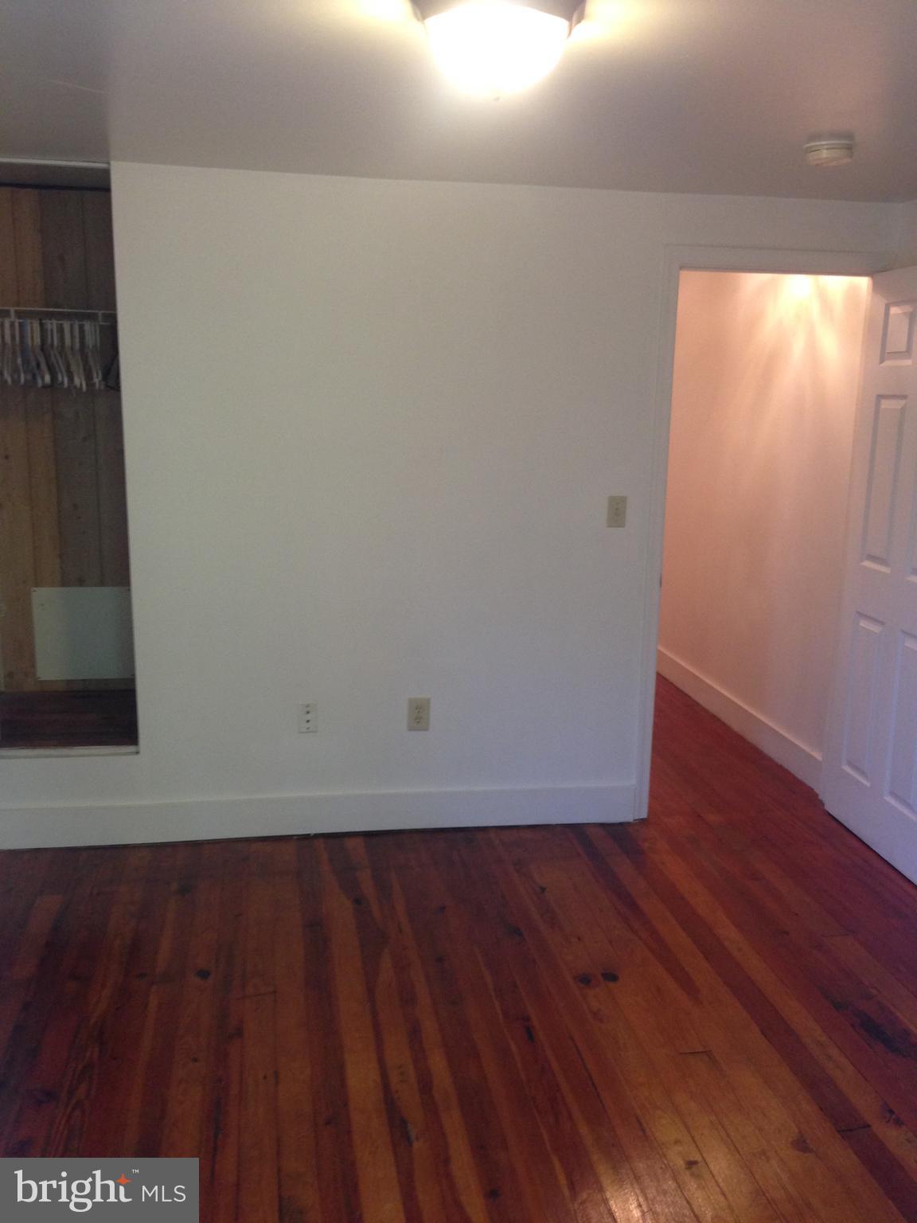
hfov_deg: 42.9
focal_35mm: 33
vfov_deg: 55.4
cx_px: 458
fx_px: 1166
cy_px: 612
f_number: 2.4
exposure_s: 1/20
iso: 160
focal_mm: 4.12
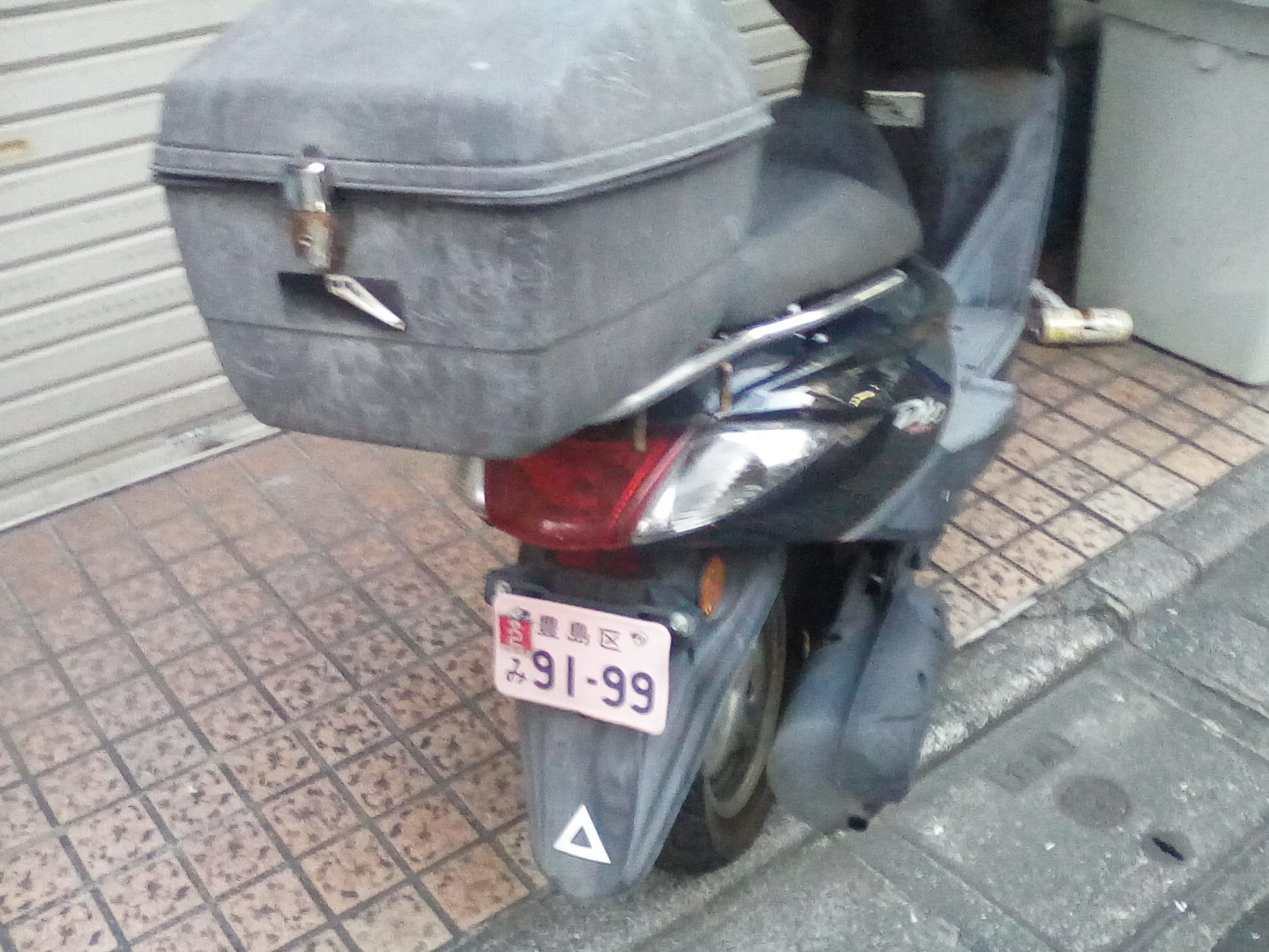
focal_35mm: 36
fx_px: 1320
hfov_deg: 51.4
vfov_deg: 39.7
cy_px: 477
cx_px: 648
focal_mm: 2.9
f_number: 2.8
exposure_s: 1/20
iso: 416
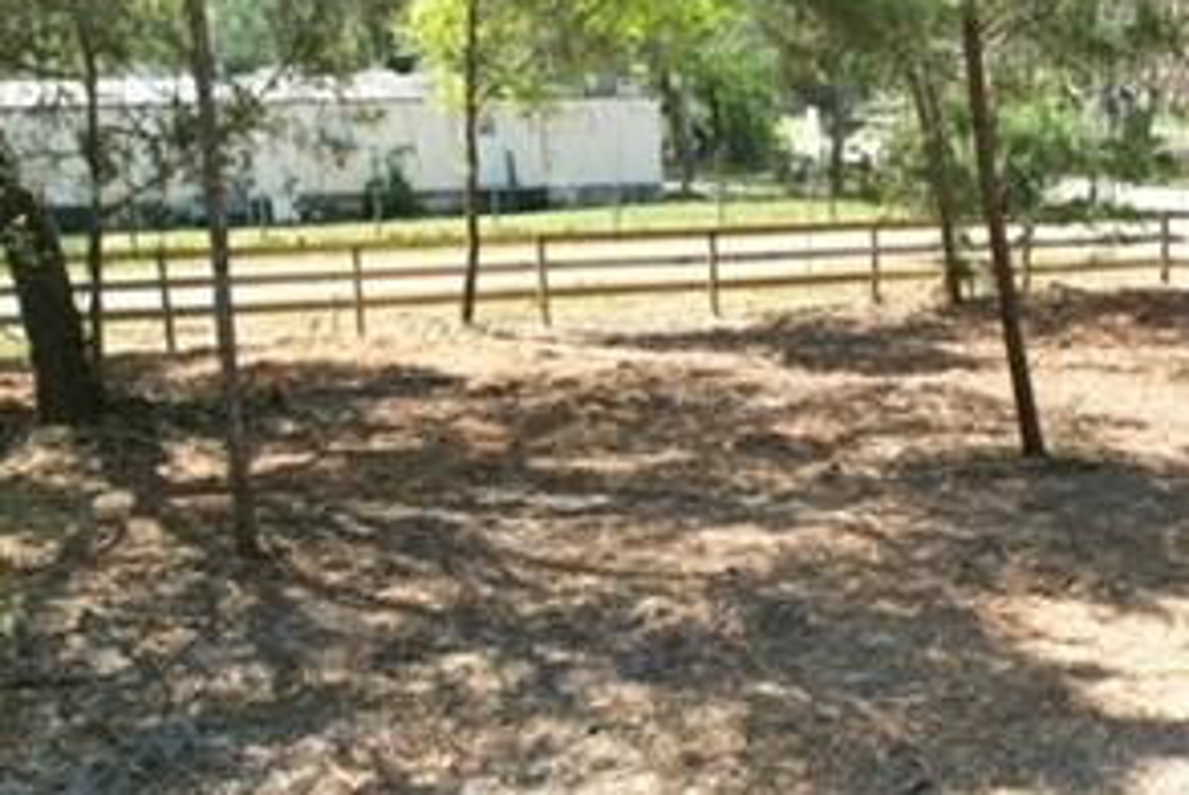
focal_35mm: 48
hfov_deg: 39.5
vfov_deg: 28.1
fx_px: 1587
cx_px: 941
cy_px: 434
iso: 100
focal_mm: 8.38
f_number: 2.8
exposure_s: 1/350
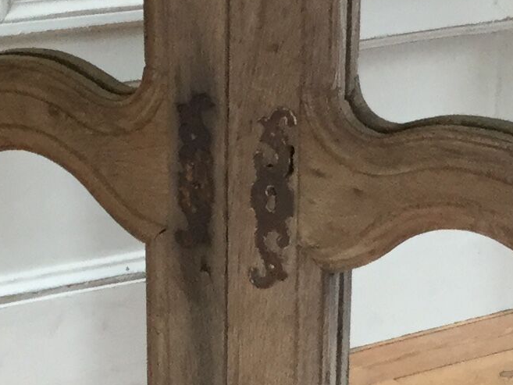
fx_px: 2283
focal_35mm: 154
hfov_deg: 12.8
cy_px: 258
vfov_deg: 9.6
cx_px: 230
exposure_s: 1/33
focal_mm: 3.3
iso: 80
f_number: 2.4
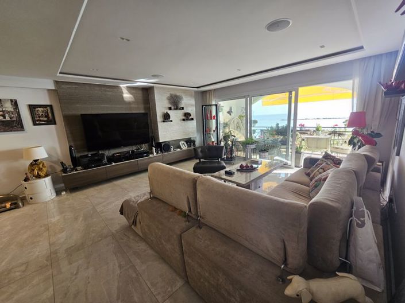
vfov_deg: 89.9
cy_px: 152
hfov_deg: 106.2
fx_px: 152
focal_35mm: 13
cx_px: 202
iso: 80
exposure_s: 1/60
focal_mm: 2.2
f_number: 2.2
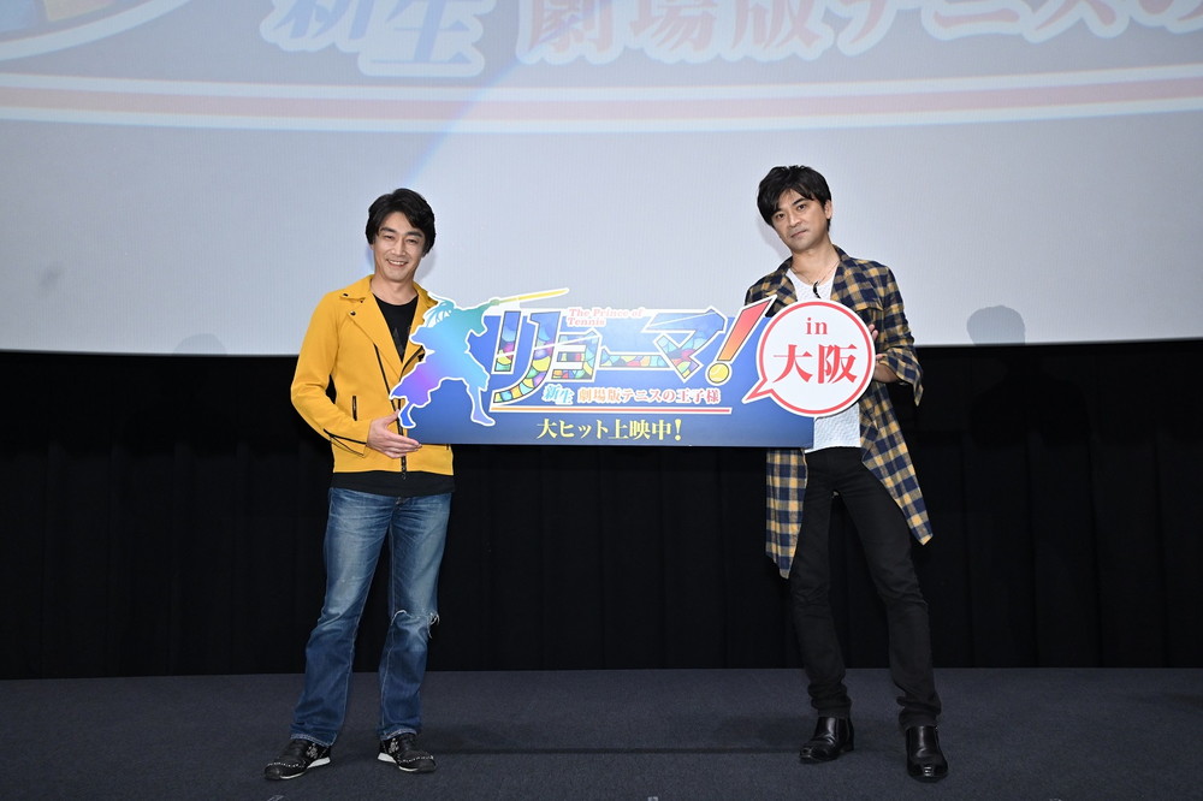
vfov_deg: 39.4
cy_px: 400
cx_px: 602
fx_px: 1119
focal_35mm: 34
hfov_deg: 56.5
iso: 1600
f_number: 5
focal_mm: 33.5
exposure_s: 1/200
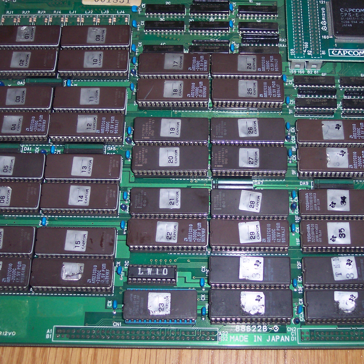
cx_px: 220
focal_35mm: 52
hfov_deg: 32.7
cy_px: 166
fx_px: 619
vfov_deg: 32.8
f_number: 2.8
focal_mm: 8
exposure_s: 1/30
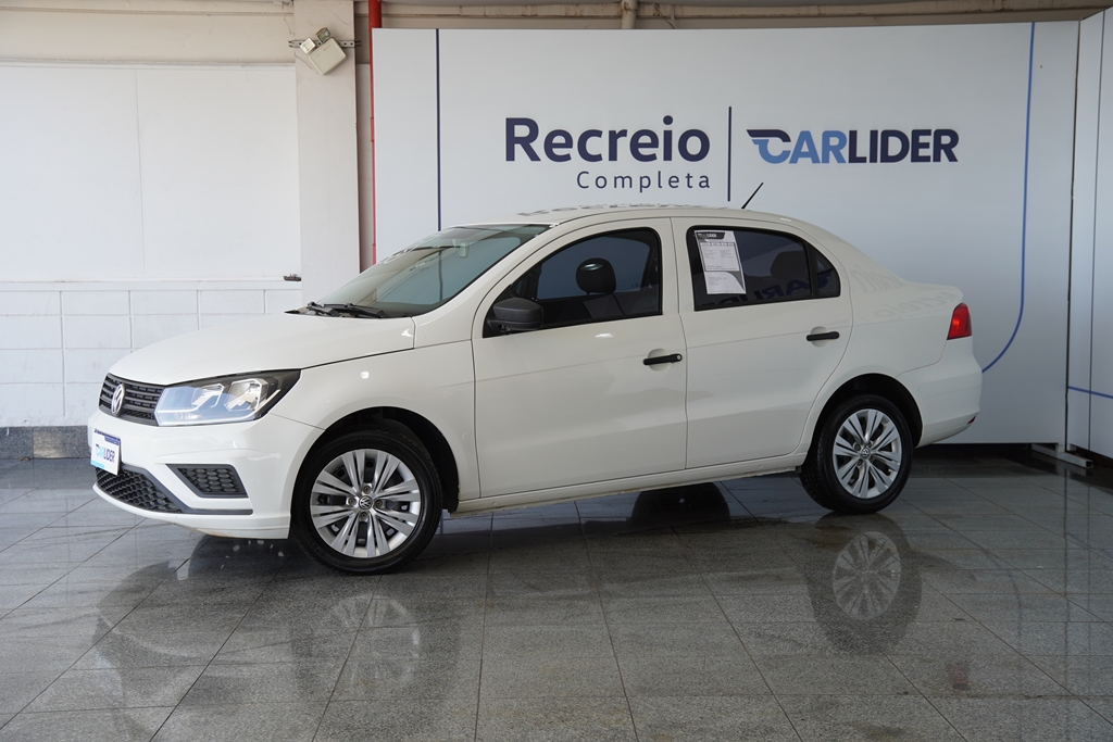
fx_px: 1438
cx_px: 556
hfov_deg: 42.3
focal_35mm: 46
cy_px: 371
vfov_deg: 29.0
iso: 125
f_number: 4
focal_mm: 31
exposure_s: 1/160
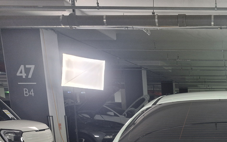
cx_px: 236
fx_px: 346
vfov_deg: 21.0
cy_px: 185
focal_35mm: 56
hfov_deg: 32.8
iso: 50
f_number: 1.8
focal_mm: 5.54
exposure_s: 1/55
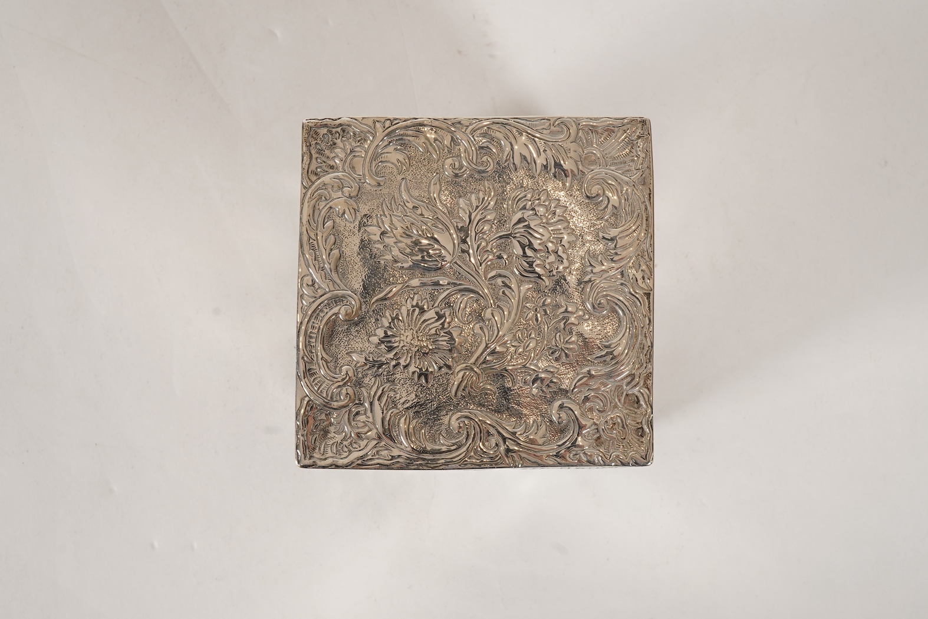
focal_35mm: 45
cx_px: 464
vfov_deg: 29.9
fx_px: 1160
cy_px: 310
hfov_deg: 43.6
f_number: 22
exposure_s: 1/125
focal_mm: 30
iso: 400
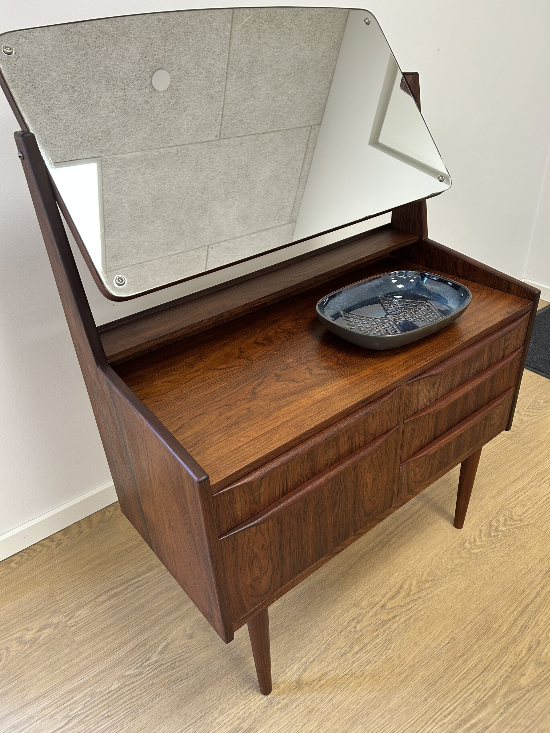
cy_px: 366
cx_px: 275
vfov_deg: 67.3
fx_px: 551
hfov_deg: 53.1
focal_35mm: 26
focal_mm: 5.7
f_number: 1.5
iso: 100
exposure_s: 1/100
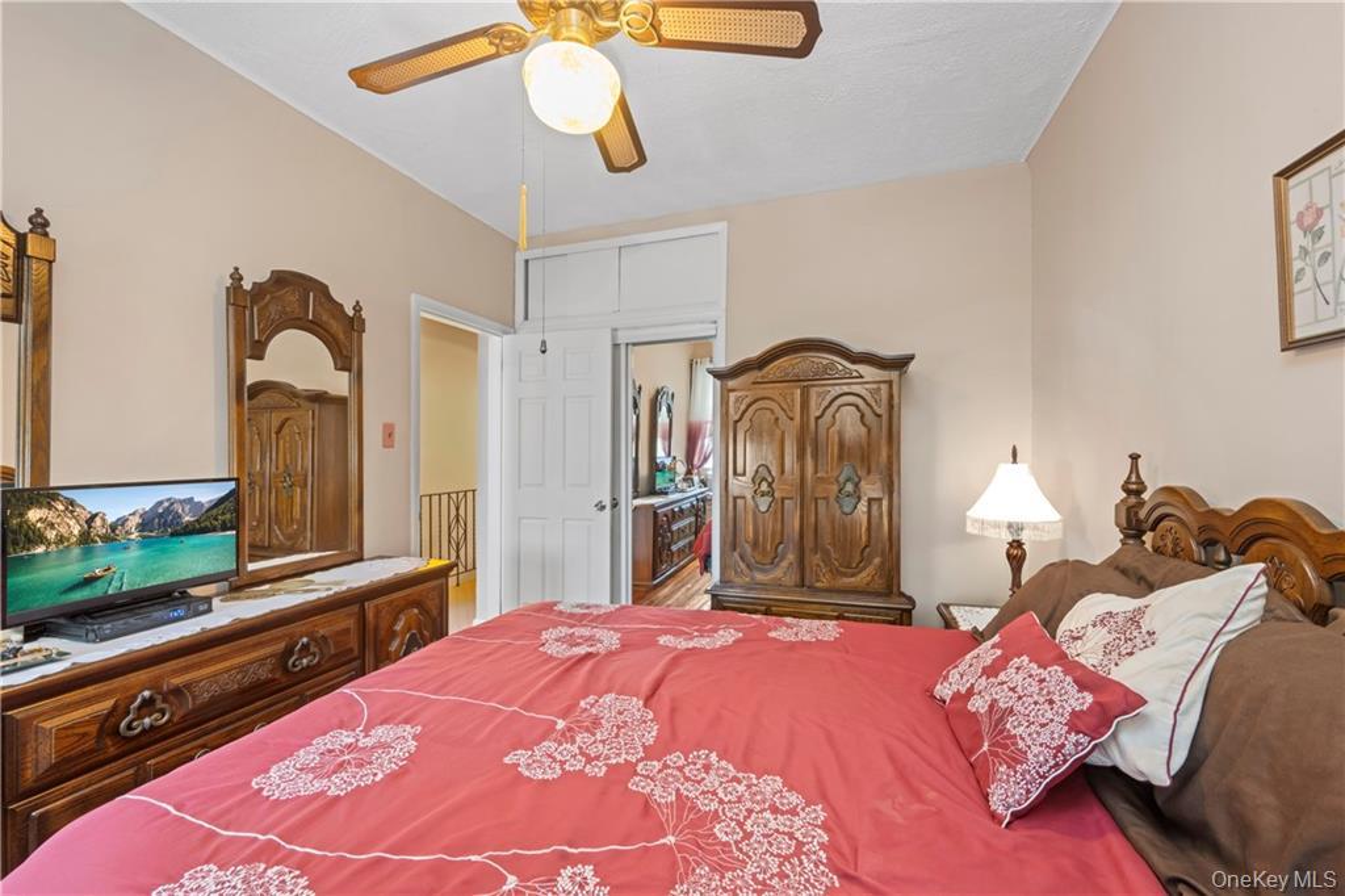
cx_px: 672
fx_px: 523
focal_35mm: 14
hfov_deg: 104.3
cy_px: 448
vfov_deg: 81.2
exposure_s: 1.6
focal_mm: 14
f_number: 11
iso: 320
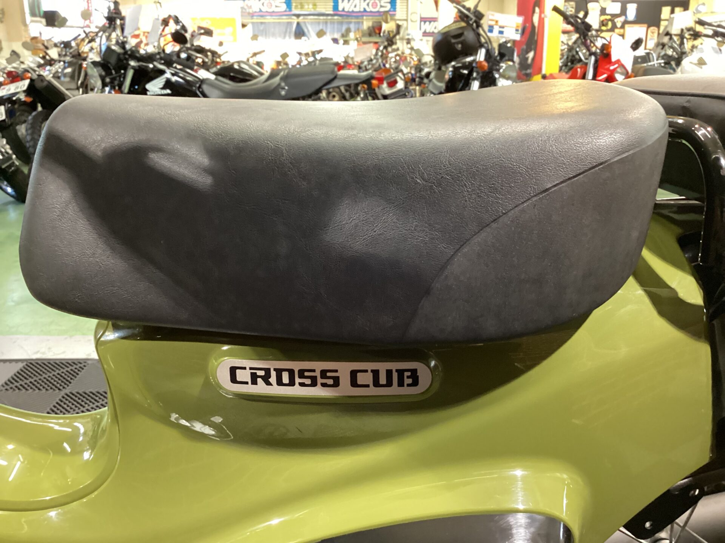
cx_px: 362
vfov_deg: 45.4
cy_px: 272
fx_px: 649
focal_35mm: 31
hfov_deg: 58.4
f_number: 2.4
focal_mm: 3.3
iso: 500
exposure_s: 1/30
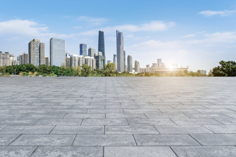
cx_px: 118
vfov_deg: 70.4
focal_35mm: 17
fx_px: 111
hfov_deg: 93.3
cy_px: 78
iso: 125
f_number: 9
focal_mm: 17
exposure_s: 1/250
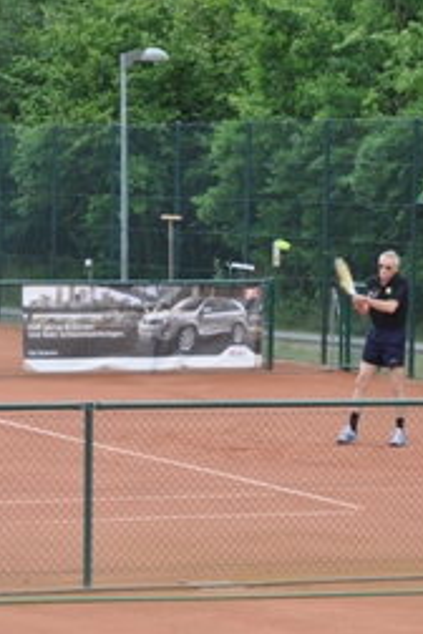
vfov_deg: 10.3
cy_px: 267
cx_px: 254
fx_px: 3523
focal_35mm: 200
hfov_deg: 6.9
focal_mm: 75
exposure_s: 1/200
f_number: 7.1
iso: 200
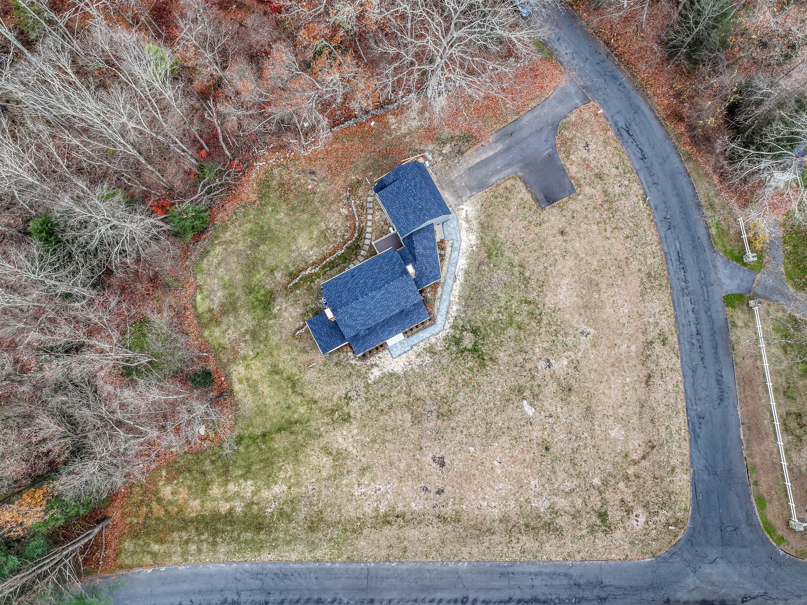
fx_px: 559
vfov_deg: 56.8
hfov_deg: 71.6
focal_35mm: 24
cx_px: 404
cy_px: 302
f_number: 2.8
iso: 100
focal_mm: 12.29
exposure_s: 1/200
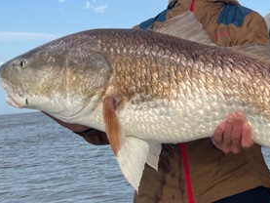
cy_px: 31
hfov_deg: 30.2
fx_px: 468
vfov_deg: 23.9
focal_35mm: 60
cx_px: 261
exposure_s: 1/2336
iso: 32
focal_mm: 5.1
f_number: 1.6
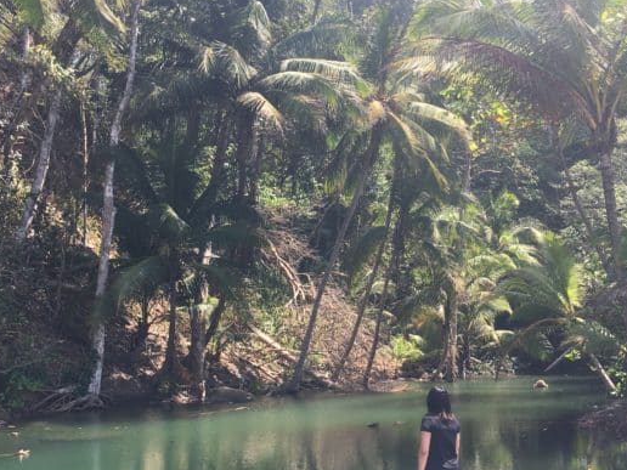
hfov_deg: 42.0
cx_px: 363
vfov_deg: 32.2
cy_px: 222
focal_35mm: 45
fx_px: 815
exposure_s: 1/490
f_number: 2.2
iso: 25
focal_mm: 4.15
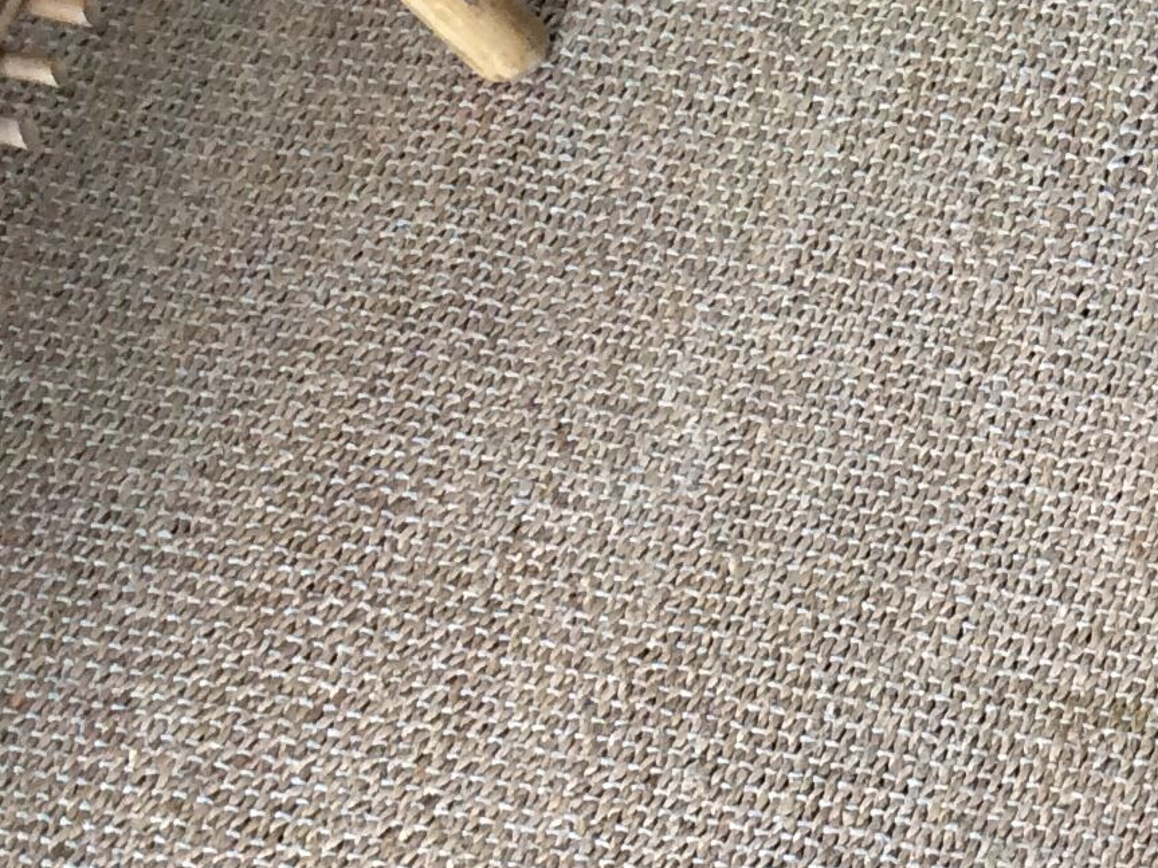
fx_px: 3211
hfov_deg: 18.6
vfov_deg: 14.5
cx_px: 1612
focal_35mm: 96
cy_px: 1268
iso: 80
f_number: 2.4
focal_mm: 3.3
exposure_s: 1/25
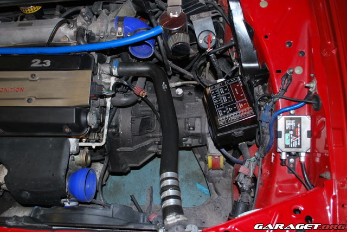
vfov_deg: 40.0
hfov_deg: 57.2
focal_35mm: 33
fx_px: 318
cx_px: 174
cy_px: 116
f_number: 4
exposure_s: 1/60
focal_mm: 22
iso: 200
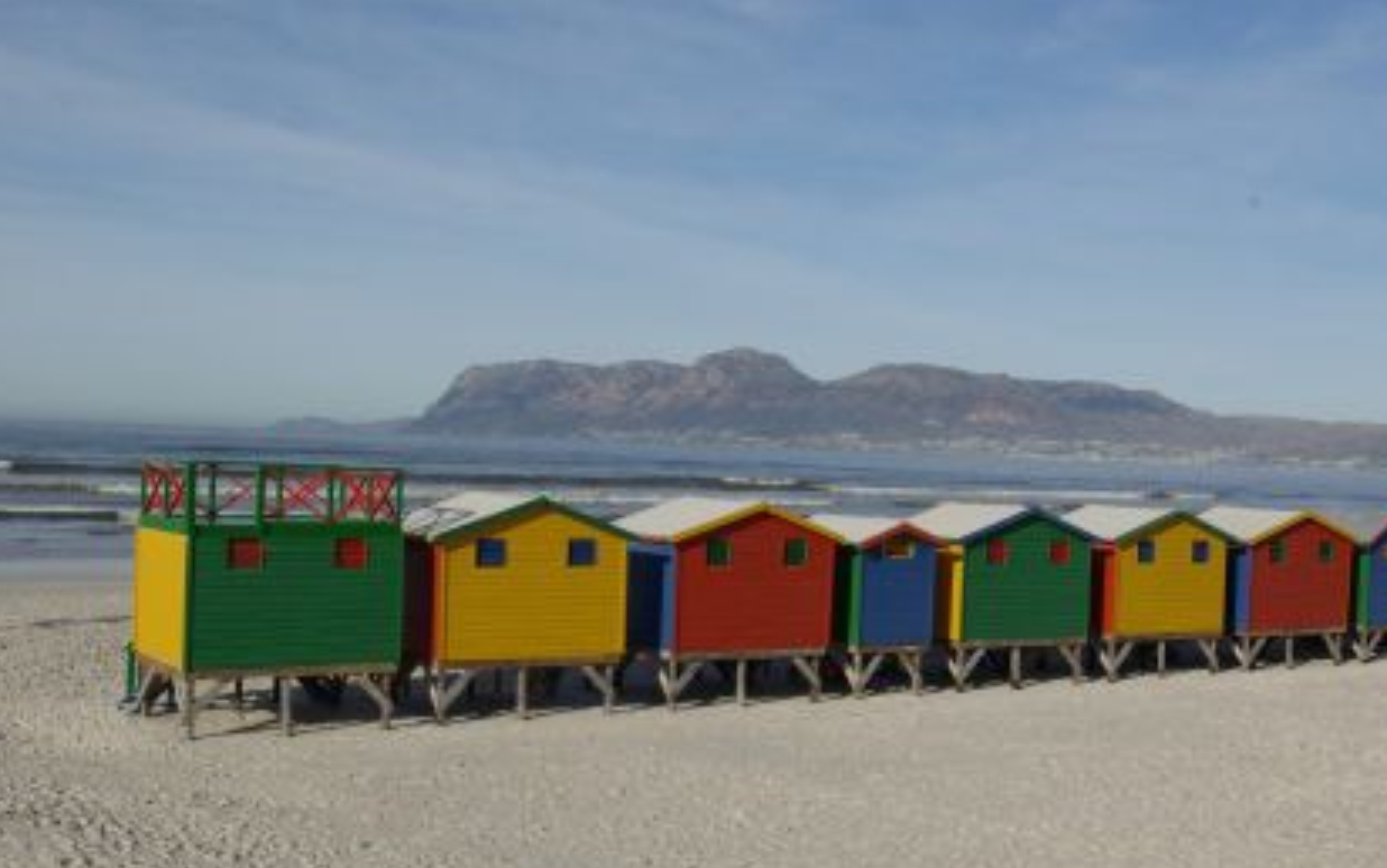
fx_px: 1835
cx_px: 690
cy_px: 468
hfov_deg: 41.4
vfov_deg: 26.6
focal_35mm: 49
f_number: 10
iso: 100
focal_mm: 31
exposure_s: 1/250
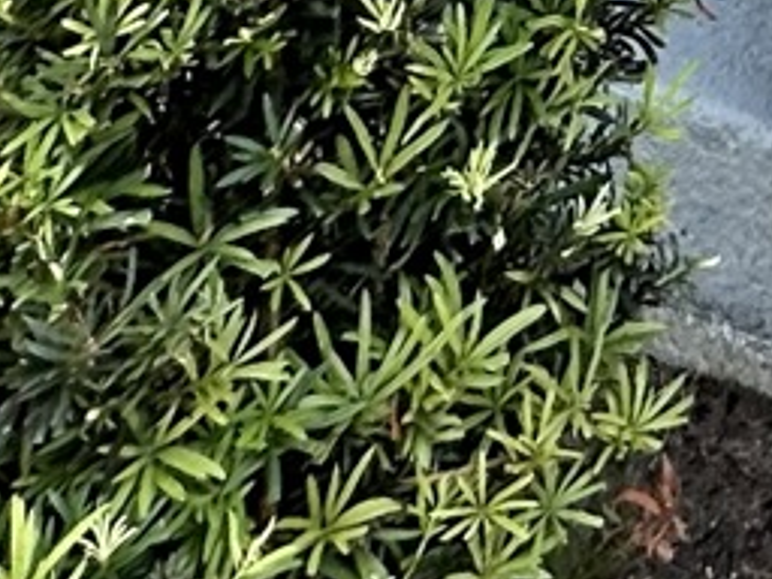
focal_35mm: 112
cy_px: -1203
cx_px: 1402
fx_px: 2498
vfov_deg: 9.8
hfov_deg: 15.1
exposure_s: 1/258
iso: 40
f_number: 2.2
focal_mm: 2.22
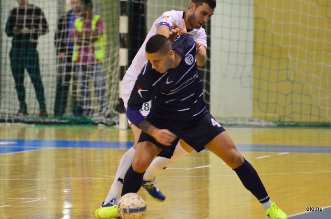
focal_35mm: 360
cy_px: 110
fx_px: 3303
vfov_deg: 3.8
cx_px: 166
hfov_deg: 5.7
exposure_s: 1/400
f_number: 5.6
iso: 6400
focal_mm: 240
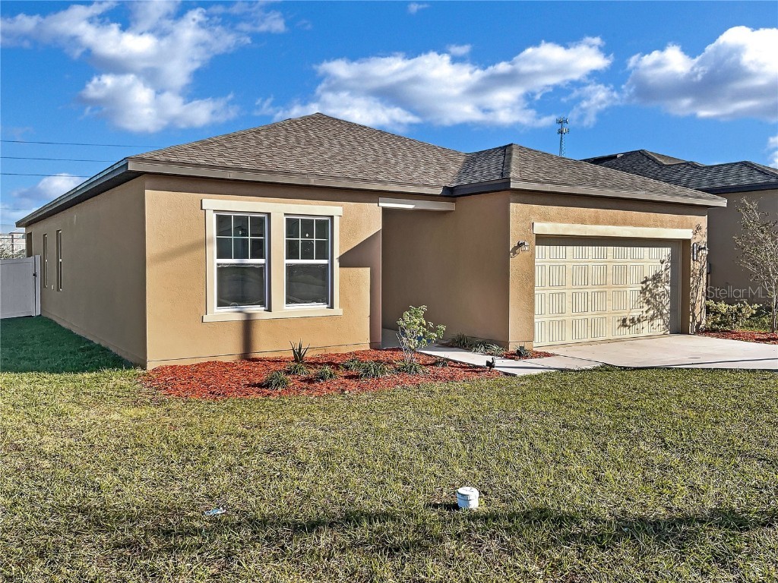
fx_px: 652
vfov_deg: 48.2
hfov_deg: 61.7
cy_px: 292
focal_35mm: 29
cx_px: 389
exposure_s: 1/1451
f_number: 1.8
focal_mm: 3
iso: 16
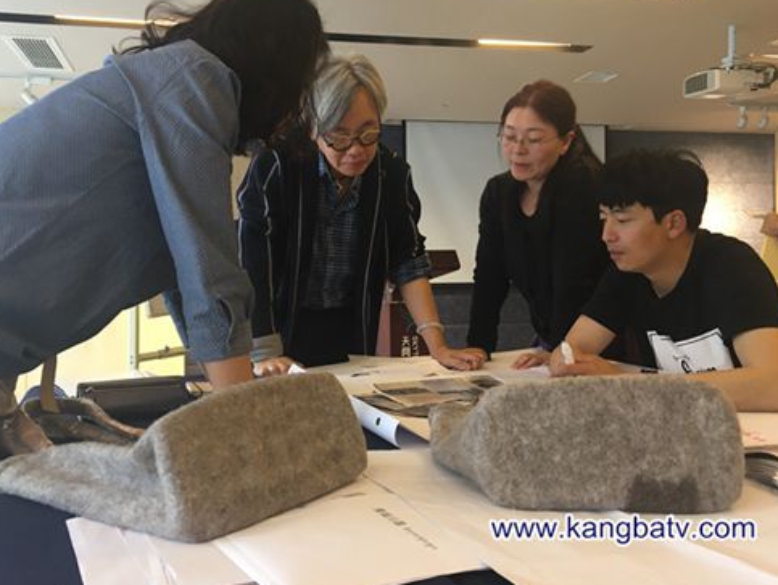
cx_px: 354
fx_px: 742
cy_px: 259
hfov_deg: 55.2
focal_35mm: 33
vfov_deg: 42.9
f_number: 2.2
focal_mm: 4.15
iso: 64
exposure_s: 1/33
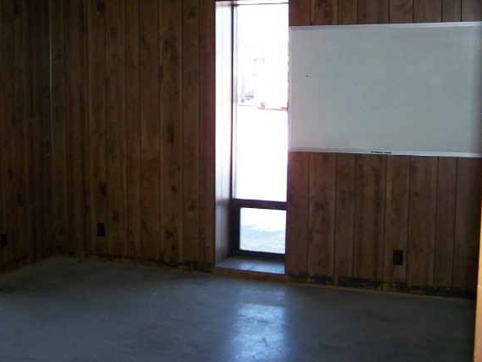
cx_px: 184
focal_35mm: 53
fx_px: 738
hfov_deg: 36.0
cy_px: 150
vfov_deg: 27.5
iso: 160
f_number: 2.8
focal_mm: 6.3
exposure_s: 1/60
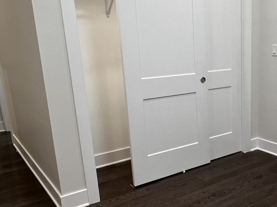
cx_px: 241
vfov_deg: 37.6
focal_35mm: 38
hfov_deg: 45.2
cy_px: 122
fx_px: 304
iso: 200
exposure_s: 1/120
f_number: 1.8
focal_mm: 1.57
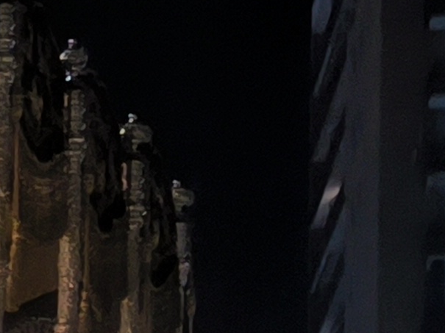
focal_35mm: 210
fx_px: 2698
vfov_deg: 6.6
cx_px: -1053
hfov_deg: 7.7
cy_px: 895
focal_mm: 6.92
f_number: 1.9
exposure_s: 1/33.3
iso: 1250
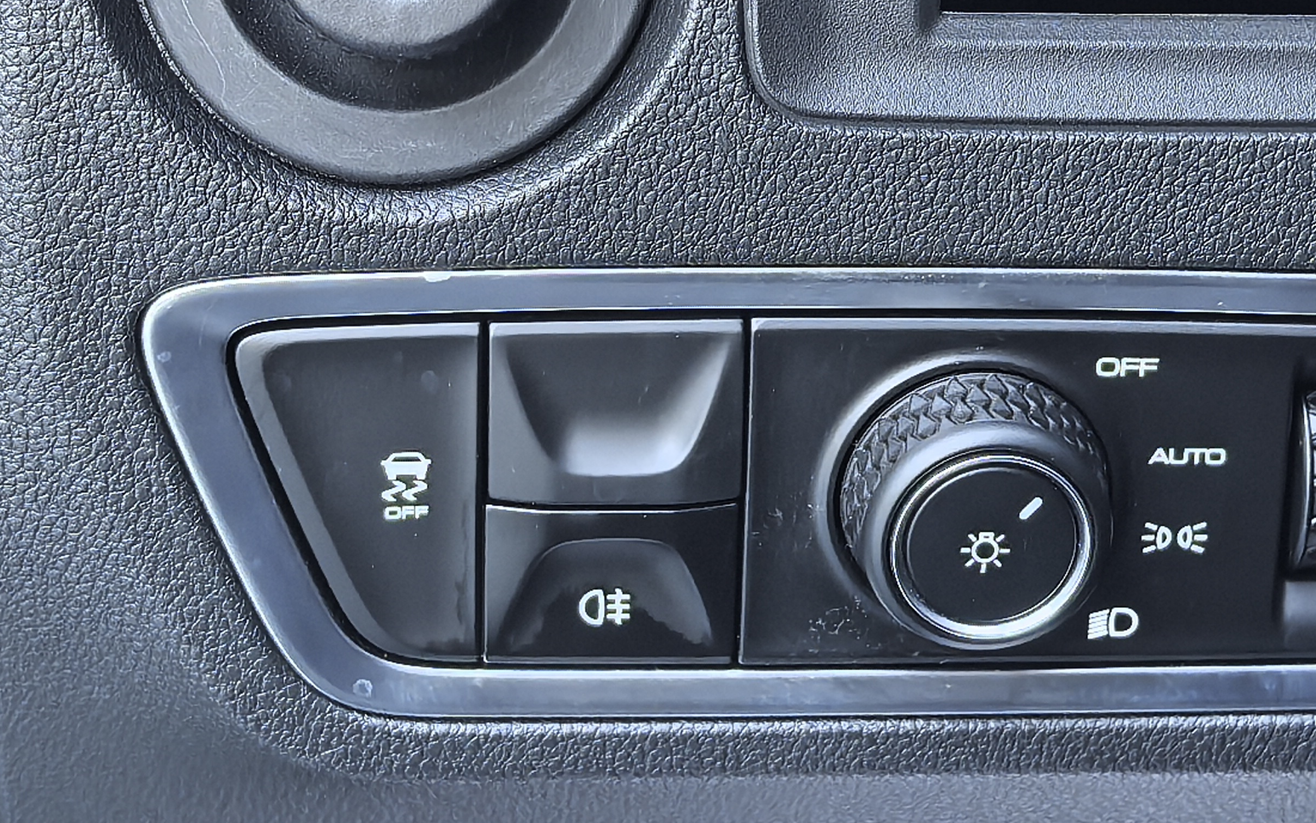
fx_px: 3479
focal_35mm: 97
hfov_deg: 21.3
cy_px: 120
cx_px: 908
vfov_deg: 13.4
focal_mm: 6.98
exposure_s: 1/50
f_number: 2
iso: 400
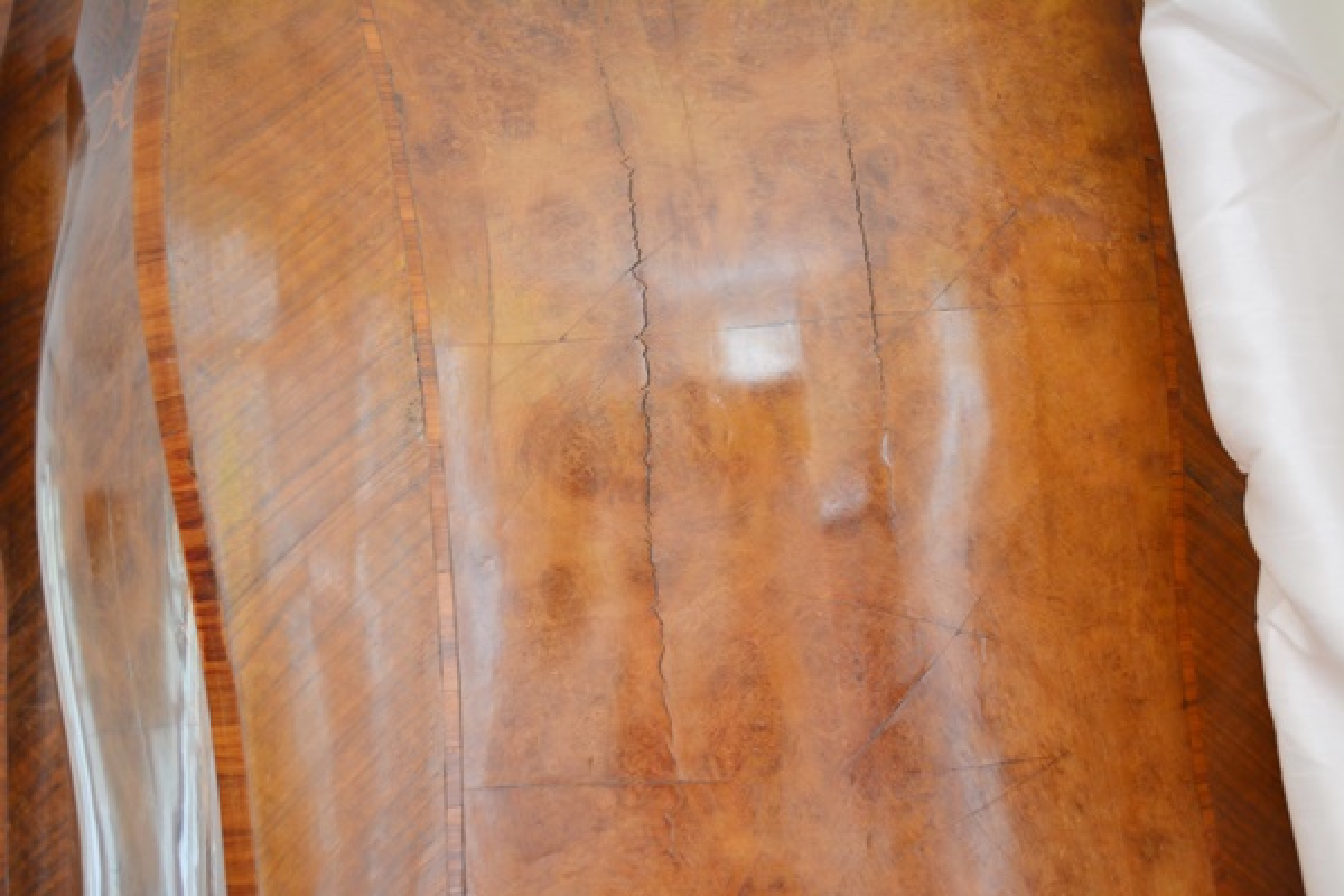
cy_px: 448
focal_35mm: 36
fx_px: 1344
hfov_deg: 53.1
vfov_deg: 36.9
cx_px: 672
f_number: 4
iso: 800
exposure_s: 1/60
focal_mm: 24
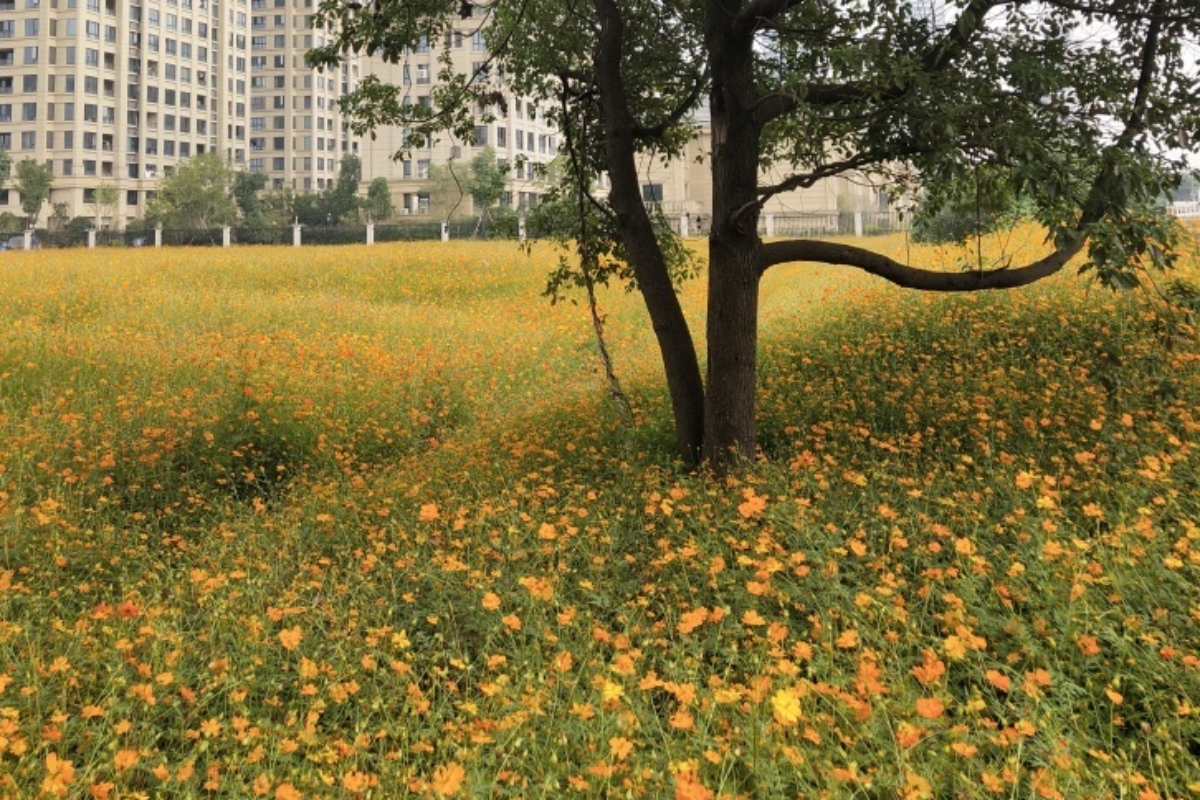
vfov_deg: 29.2
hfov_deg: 44.5
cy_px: 76
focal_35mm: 44
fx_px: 1467
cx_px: 583
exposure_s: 1/1432
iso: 99
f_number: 1.8
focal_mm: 3.95
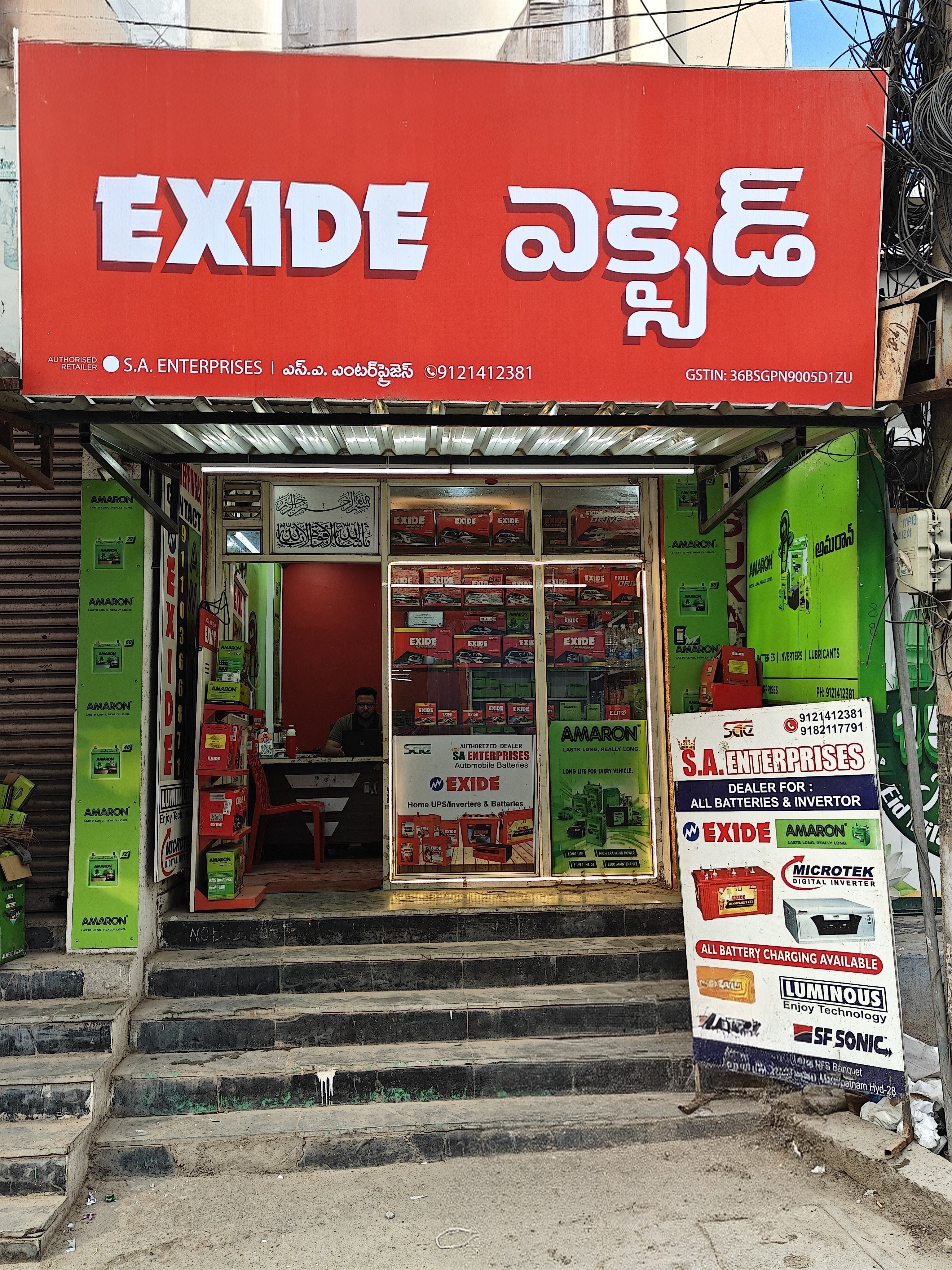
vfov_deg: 65.3
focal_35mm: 27
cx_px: 476
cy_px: 635
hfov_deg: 51.4
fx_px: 990
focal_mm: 5.59
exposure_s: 1/104
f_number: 1.8
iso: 50
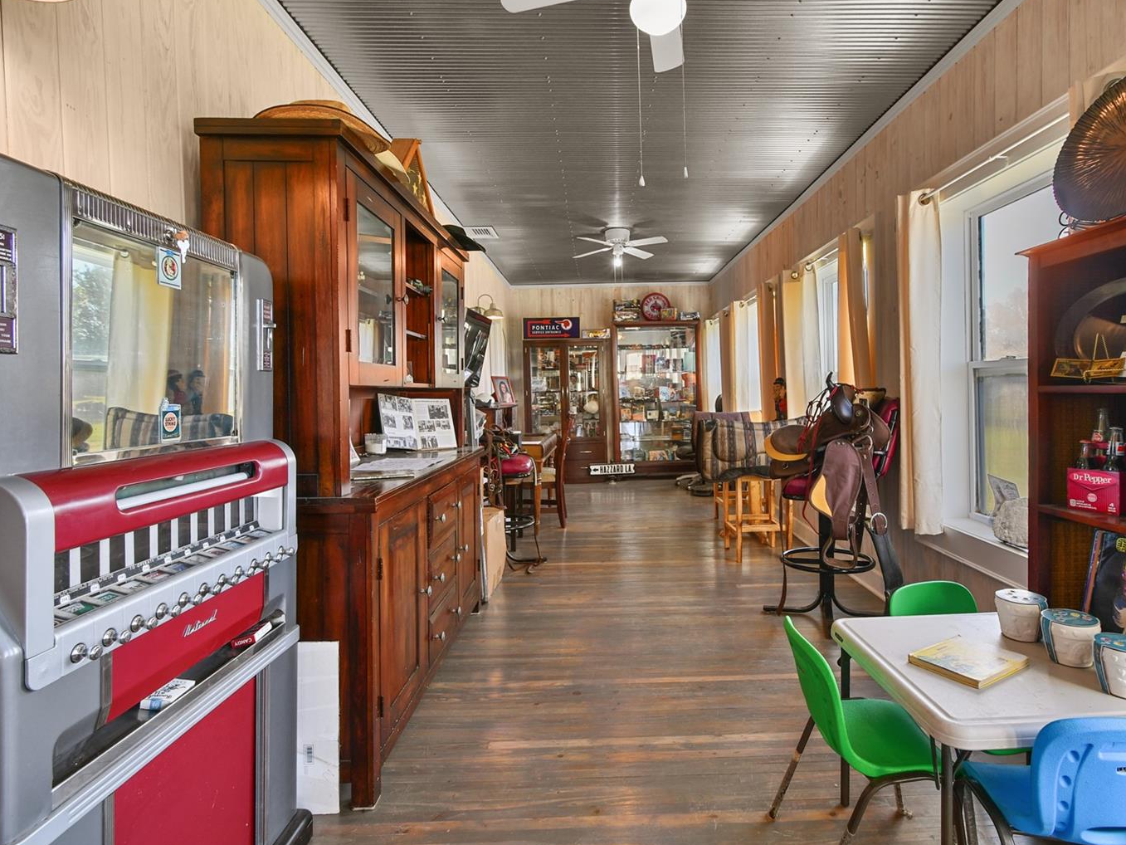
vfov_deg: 74.7
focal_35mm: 17
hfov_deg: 90.7
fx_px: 553
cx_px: 622
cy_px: 408
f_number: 7.1
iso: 100
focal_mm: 10
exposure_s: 1/10
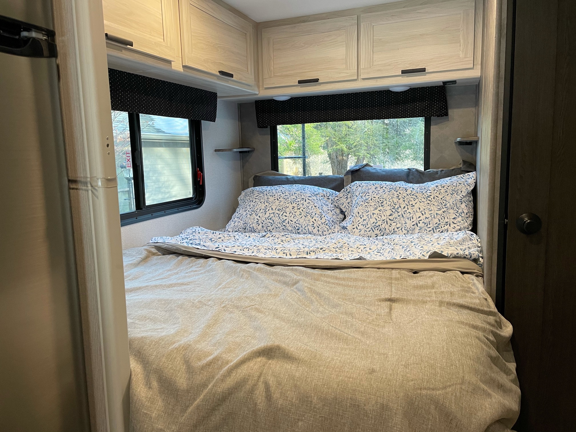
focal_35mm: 26
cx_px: 288
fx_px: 433
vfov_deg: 53.1
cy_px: 216
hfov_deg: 67.3
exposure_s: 1/60
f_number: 1.6
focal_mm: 4.2
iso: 125
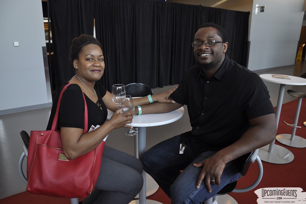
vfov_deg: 47.8
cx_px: 153
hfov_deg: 67.4
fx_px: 229
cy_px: 102
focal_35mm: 27
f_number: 5
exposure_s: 1/60
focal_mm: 18
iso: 400
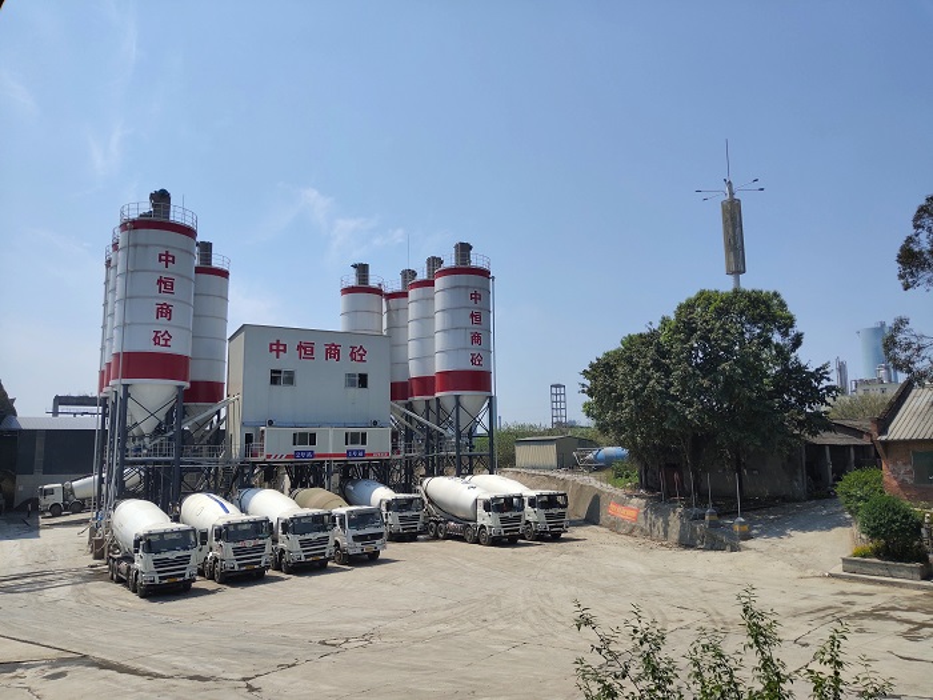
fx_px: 701
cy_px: 350
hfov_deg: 67.3
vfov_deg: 53.1
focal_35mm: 26
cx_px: 466
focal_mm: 3.87
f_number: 2
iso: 50
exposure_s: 1/1499
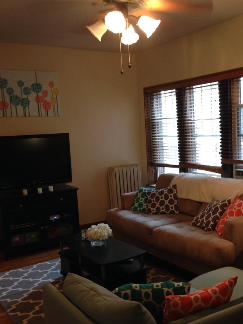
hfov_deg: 33.4
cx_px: 158
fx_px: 402
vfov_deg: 43.8
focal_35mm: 43
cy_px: 182
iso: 125
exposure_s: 1/20
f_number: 2.4
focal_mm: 4.12
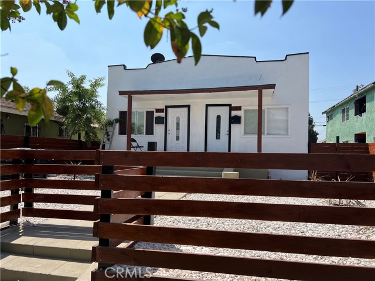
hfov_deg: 67.3
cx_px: 188
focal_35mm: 26
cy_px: 140
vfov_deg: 53.1
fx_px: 282
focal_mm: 5.7
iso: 50
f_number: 1.5
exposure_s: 1/5076
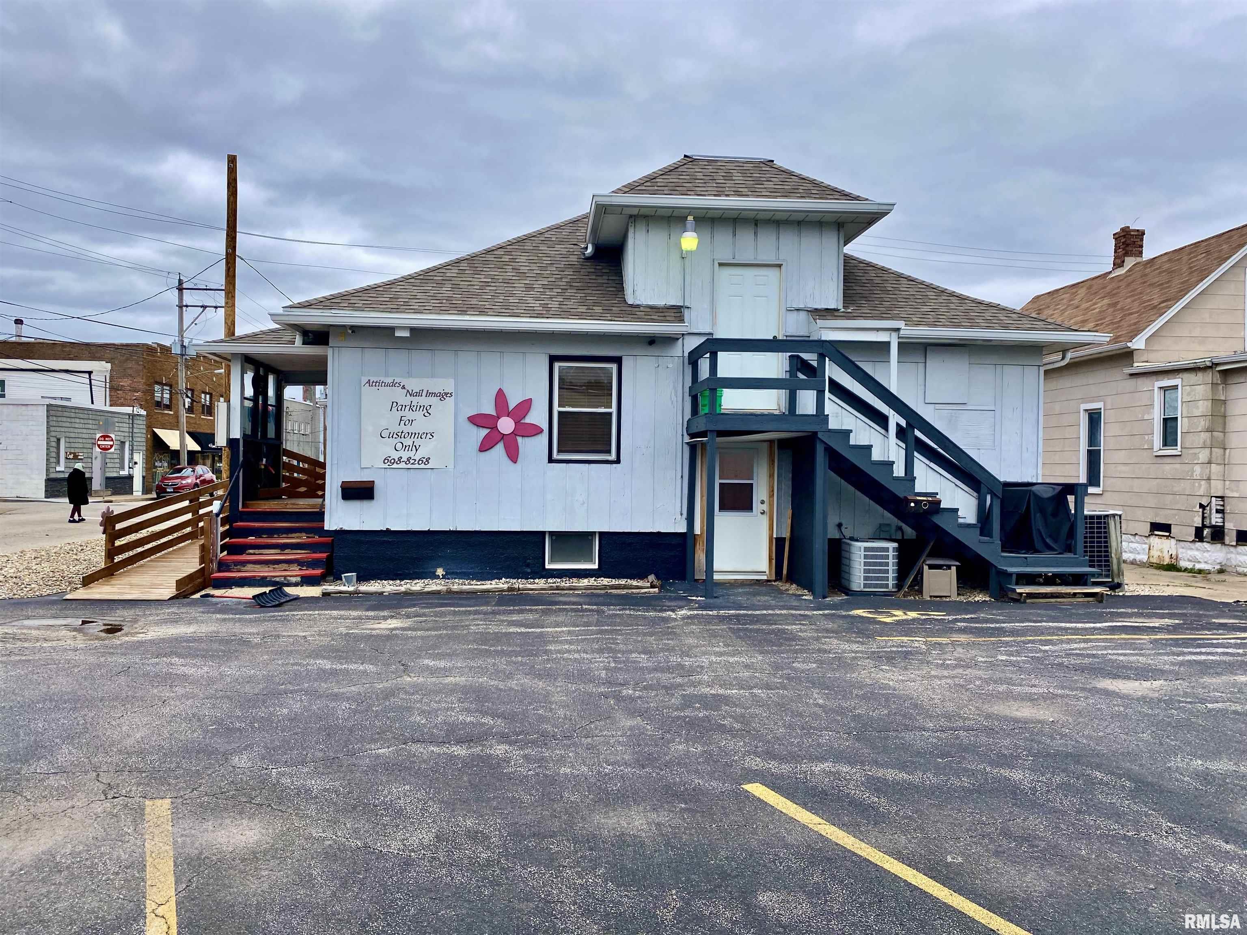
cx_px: 624
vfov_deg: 53.1
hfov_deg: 67.3
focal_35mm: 26
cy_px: 468
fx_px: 937
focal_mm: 4.25
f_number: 1.8
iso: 32
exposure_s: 1/1007
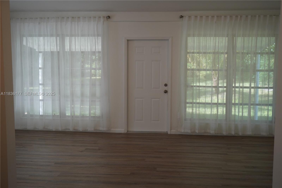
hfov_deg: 47.9
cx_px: 141
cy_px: 94
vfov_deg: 33.0
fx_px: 317
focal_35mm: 40
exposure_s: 1/160
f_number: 4.5
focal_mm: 27
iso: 400
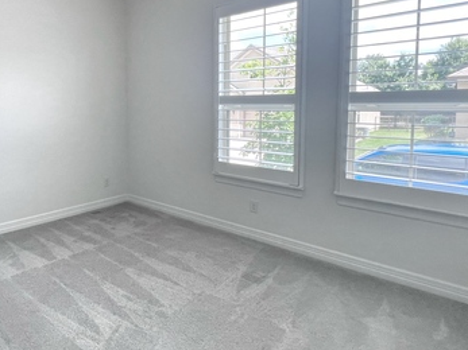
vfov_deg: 56.1
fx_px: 324
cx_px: 132
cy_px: 131
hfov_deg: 68.2
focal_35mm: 24
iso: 50
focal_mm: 1.57
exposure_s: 1/120
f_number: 1.8
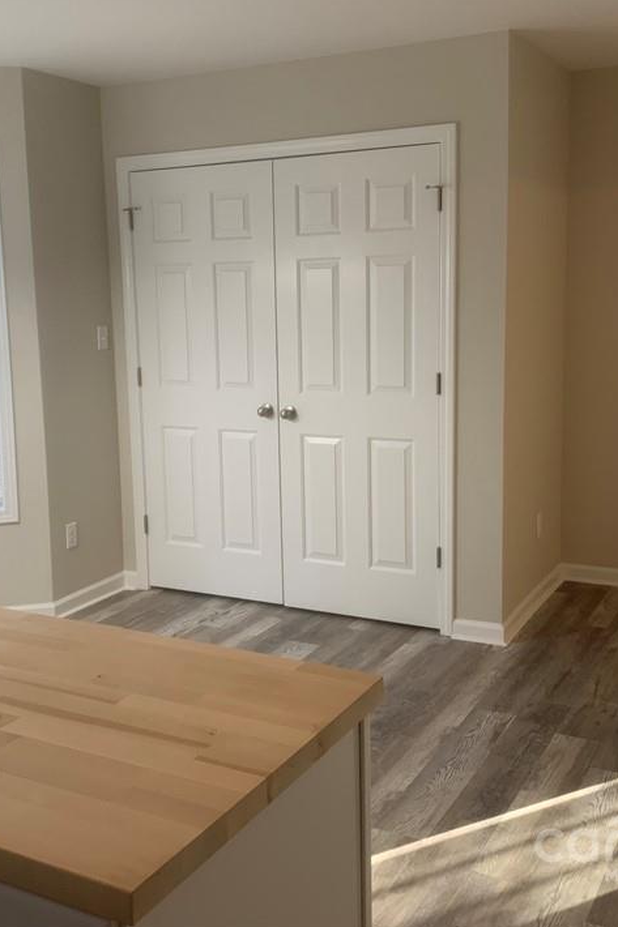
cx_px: 257
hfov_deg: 34.1
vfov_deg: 49.5
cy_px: 433
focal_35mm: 39
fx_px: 1005
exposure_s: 1/121
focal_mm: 4.25
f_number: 1.8
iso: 80
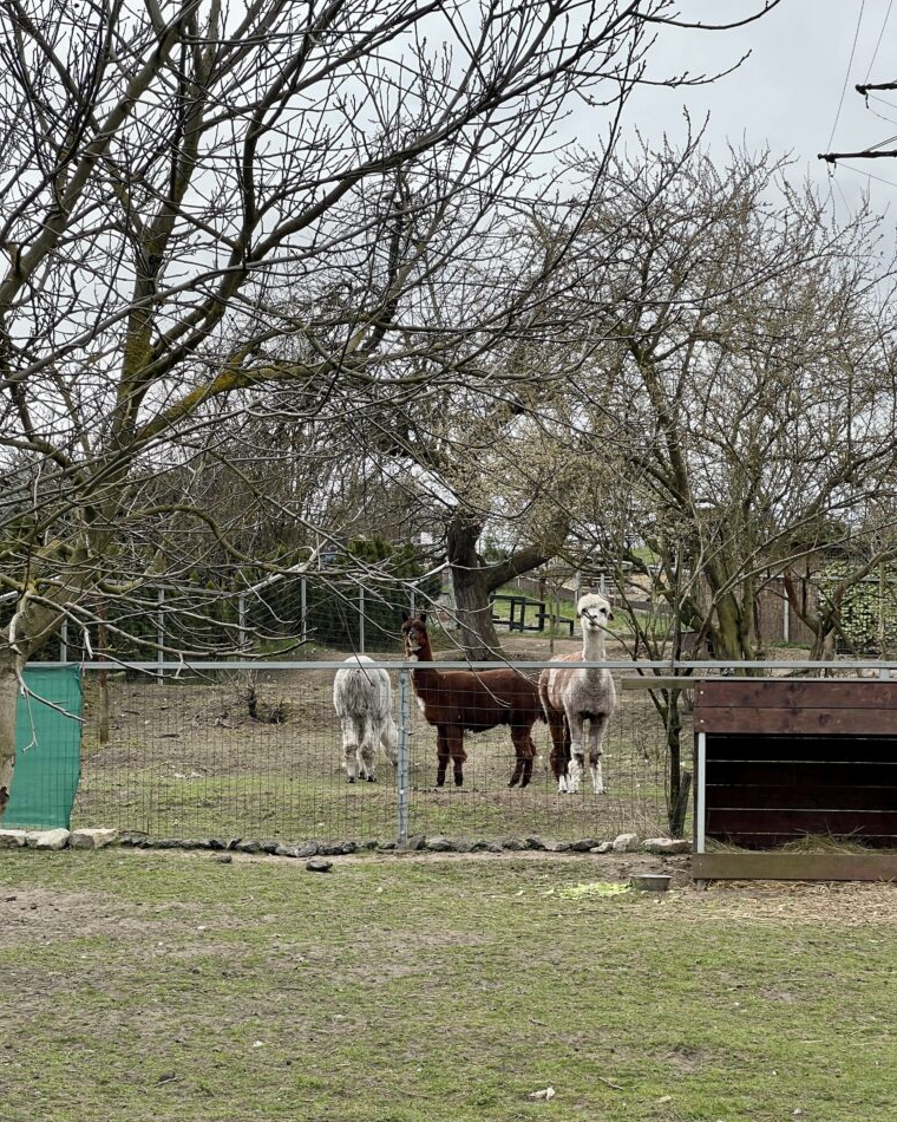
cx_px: 448
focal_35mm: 81
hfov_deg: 18.9
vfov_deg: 23.6
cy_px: 595
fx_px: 2688
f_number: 2.8
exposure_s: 1/717
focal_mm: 9
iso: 32
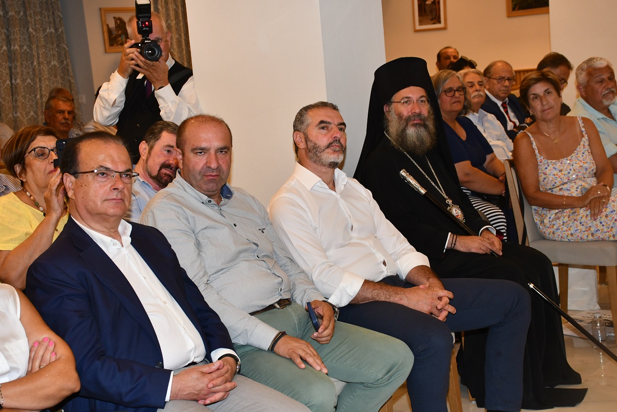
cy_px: 206
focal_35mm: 72
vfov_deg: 18.9
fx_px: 1234
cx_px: 308
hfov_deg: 28.1
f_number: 7.1
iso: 1000
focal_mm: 48
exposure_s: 1/60
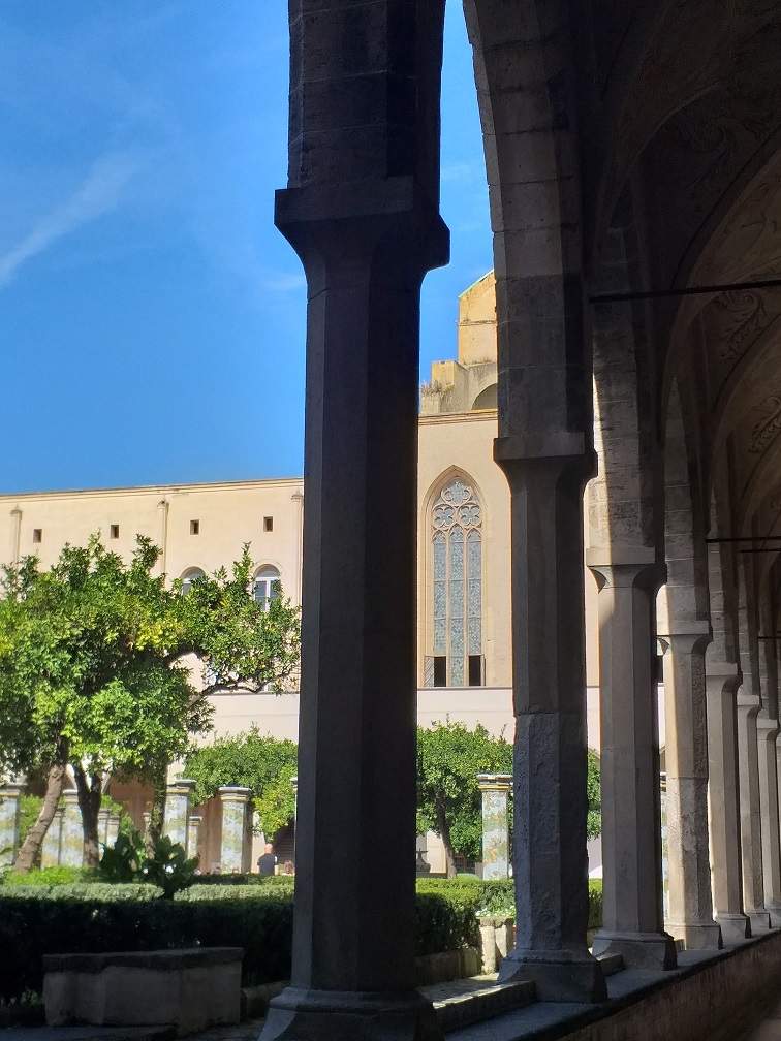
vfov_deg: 67.3
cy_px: 520
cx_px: 390
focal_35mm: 26
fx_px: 782
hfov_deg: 53.1
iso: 40
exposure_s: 1/1467
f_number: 1.7
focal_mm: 3.93
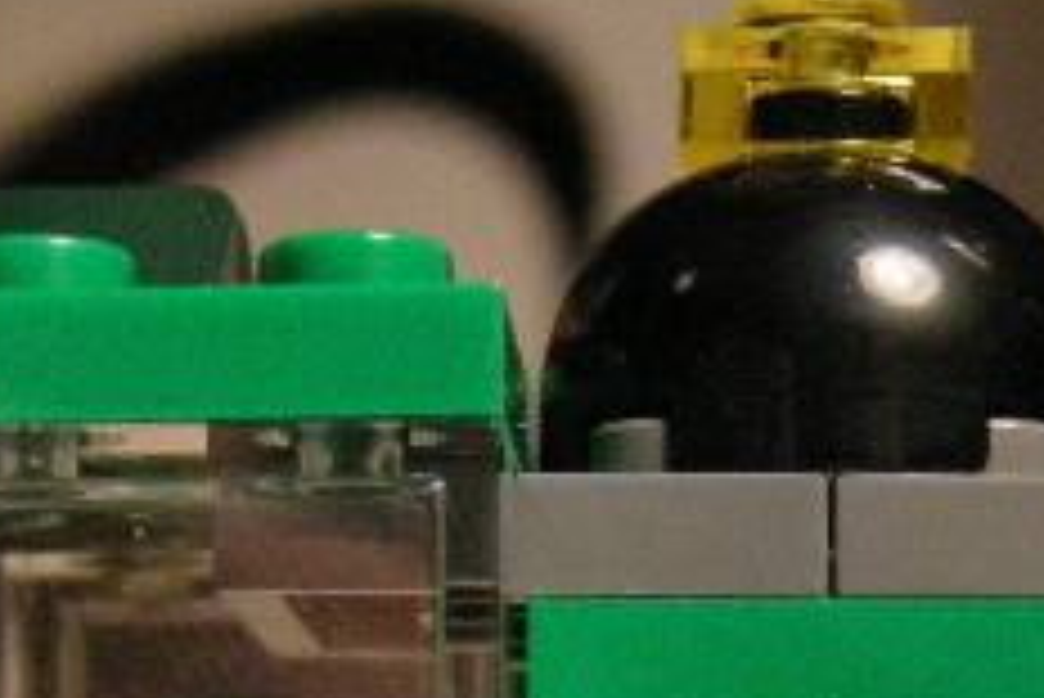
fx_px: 4788
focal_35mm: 165
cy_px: 1234
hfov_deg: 12.3
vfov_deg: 8.1
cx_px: 1022
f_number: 2.7
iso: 400
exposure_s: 1/62.8
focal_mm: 7.5
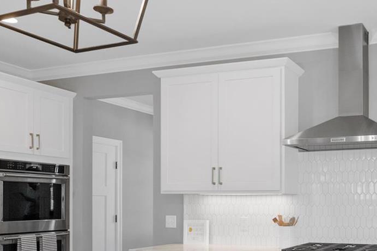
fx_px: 387
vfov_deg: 34.7
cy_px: 203
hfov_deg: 46.4
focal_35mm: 37
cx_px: 345
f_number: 8
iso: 400
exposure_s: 1/20
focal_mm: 8
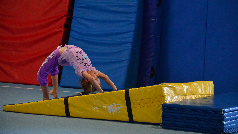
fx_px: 1240
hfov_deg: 11.0
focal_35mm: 197
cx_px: 119
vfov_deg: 6.2
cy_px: 60
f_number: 5
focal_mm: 125
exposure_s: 1/250
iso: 4000
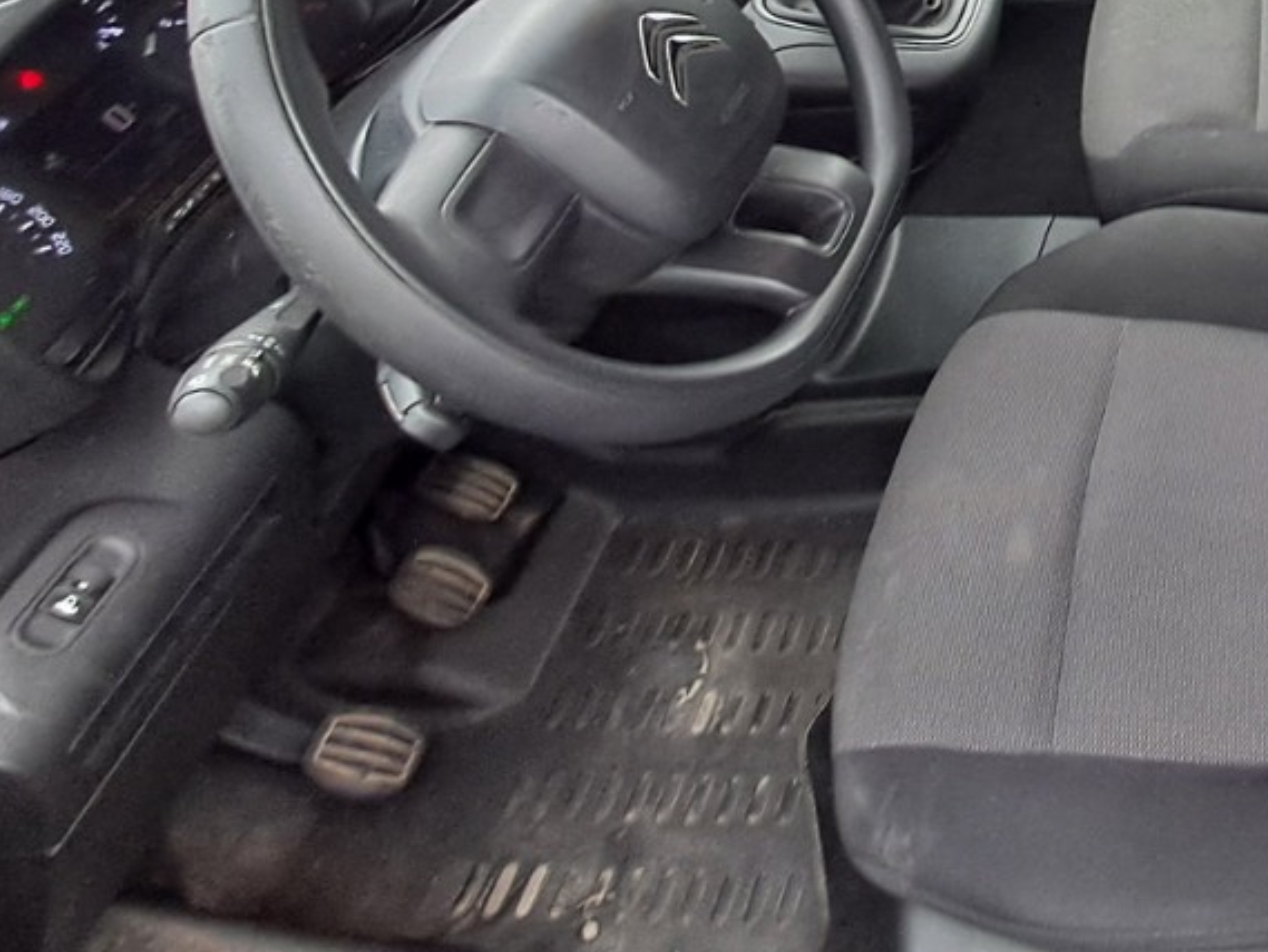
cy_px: -47
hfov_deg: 42.4
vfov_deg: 35.1
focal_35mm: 36
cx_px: 1335
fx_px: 1319
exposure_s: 1/50
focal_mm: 1.64
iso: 64
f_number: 2.2
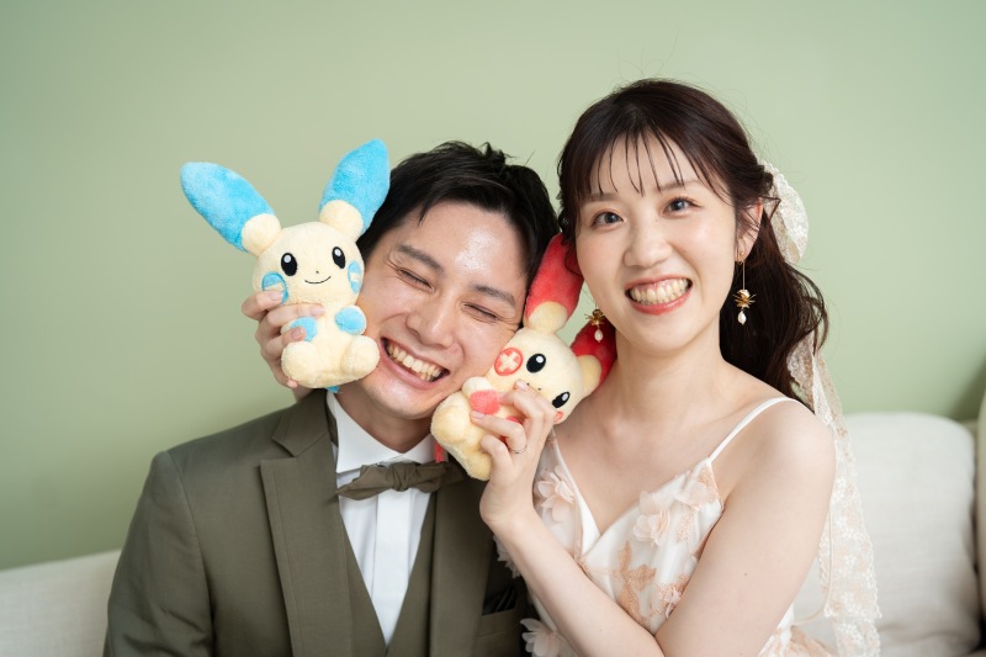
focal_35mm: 50
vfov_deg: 27.0
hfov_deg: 39.6
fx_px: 1369
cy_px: 328
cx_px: 493
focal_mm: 50
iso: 400
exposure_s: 1/125
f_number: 2.5
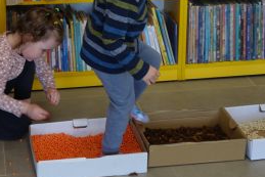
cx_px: 127
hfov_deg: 21.7
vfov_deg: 14.2
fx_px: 692
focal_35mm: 94
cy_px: -31
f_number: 2.8
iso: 125
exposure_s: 1/60
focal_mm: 13.94
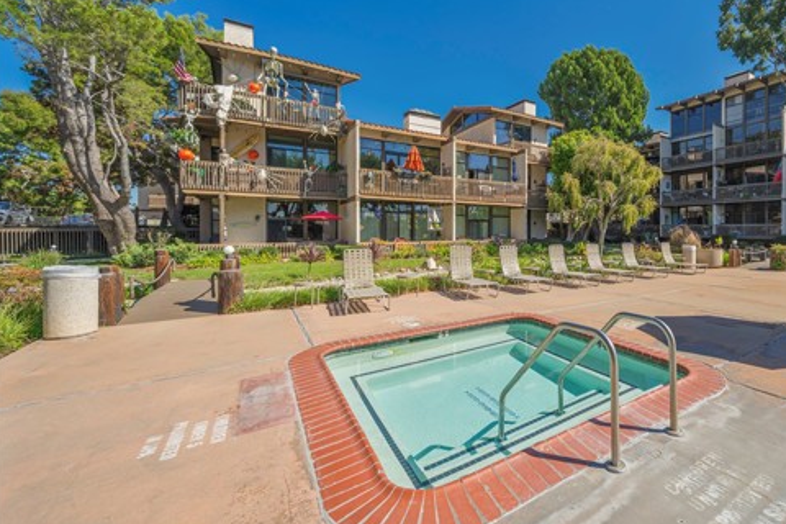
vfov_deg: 73.5
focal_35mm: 16
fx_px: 349
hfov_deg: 93.4
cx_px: 519
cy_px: 233
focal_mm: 12
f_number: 4
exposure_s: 1/1250
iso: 125
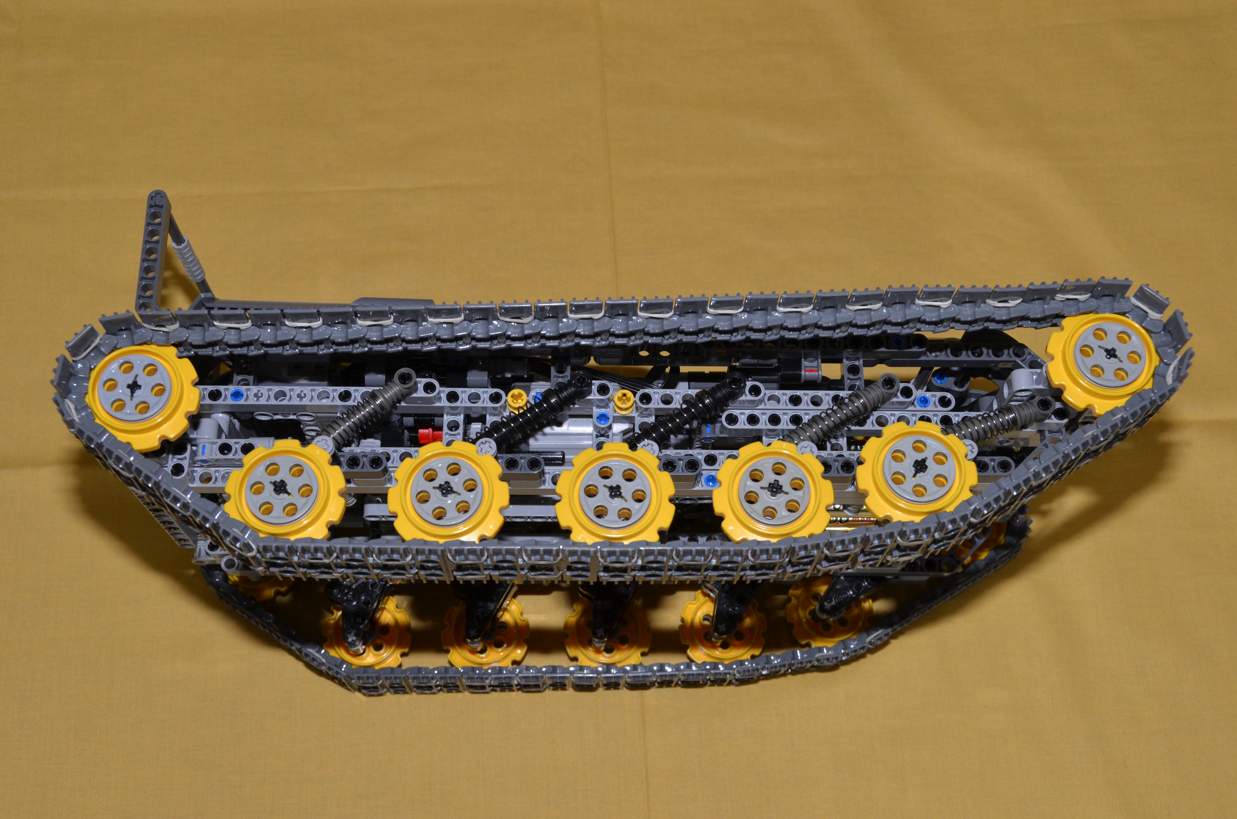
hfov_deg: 45.0
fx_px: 1492
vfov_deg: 30.7
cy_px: 410
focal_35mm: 44
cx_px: 618
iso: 400
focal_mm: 29
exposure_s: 1/60
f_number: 9
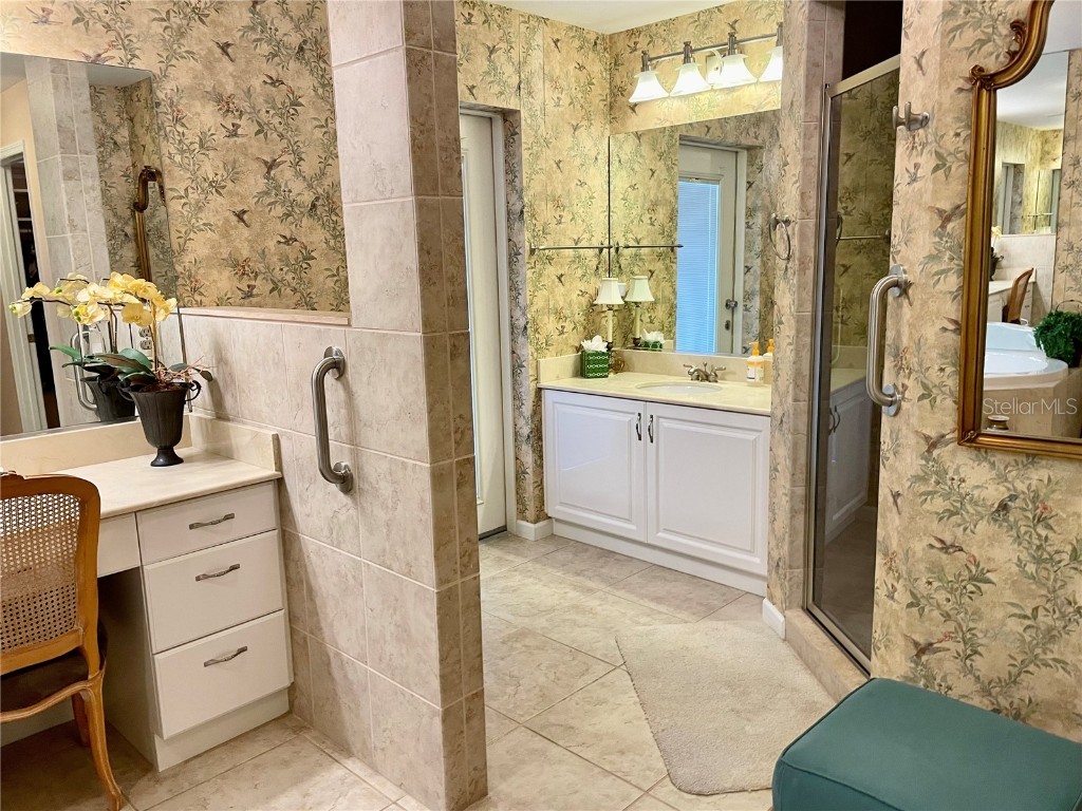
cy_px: 406
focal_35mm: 26
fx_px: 813
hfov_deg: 67.3
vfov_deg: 53.1
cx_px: 541
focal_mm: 4.2
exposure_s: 1/60
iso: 80
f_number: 1.6
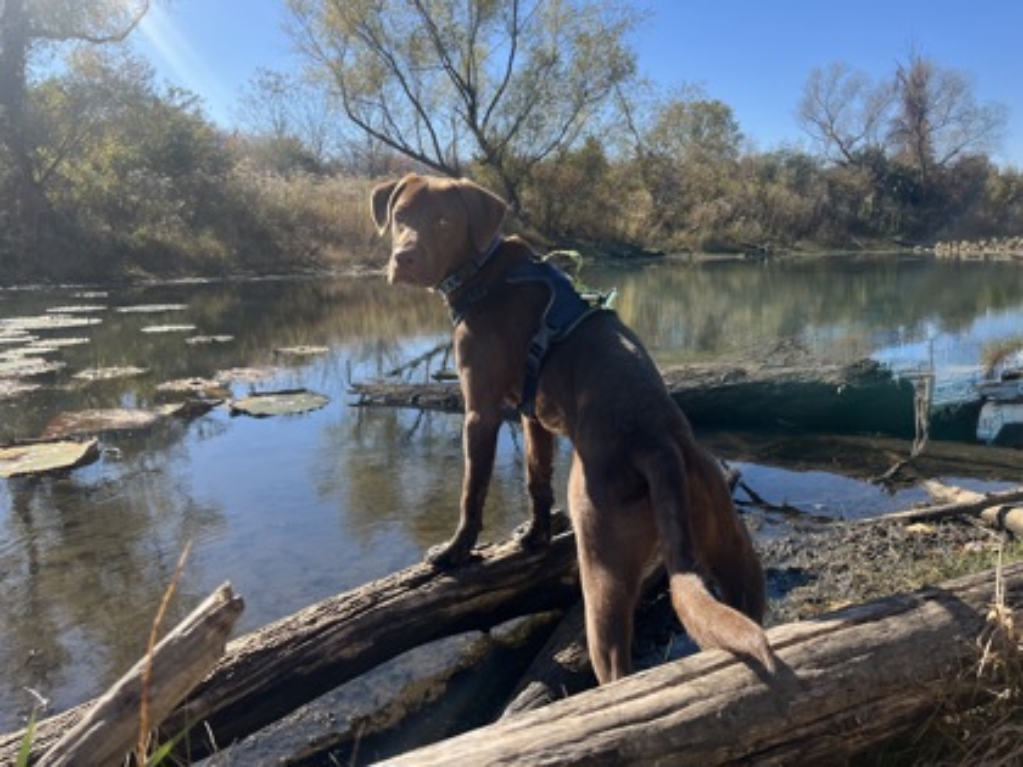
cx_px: 512
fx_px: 768
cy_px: 384
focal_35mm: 26
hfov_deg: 67.3
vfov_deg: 53.1
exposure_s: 1/1477
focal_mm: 5.1
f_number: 1.6
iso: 50
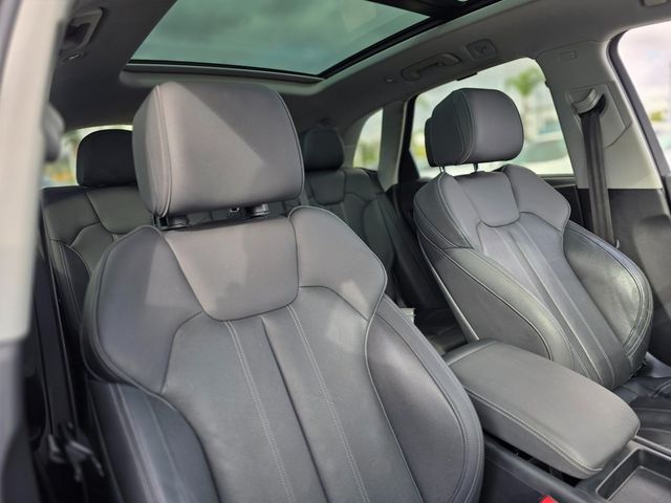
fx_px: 446
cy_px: 252
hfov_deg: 73.9
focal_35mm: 23
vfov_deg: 58.9
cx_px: 336
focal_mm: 6.3
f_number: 1.7
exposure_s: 1/180
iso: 32
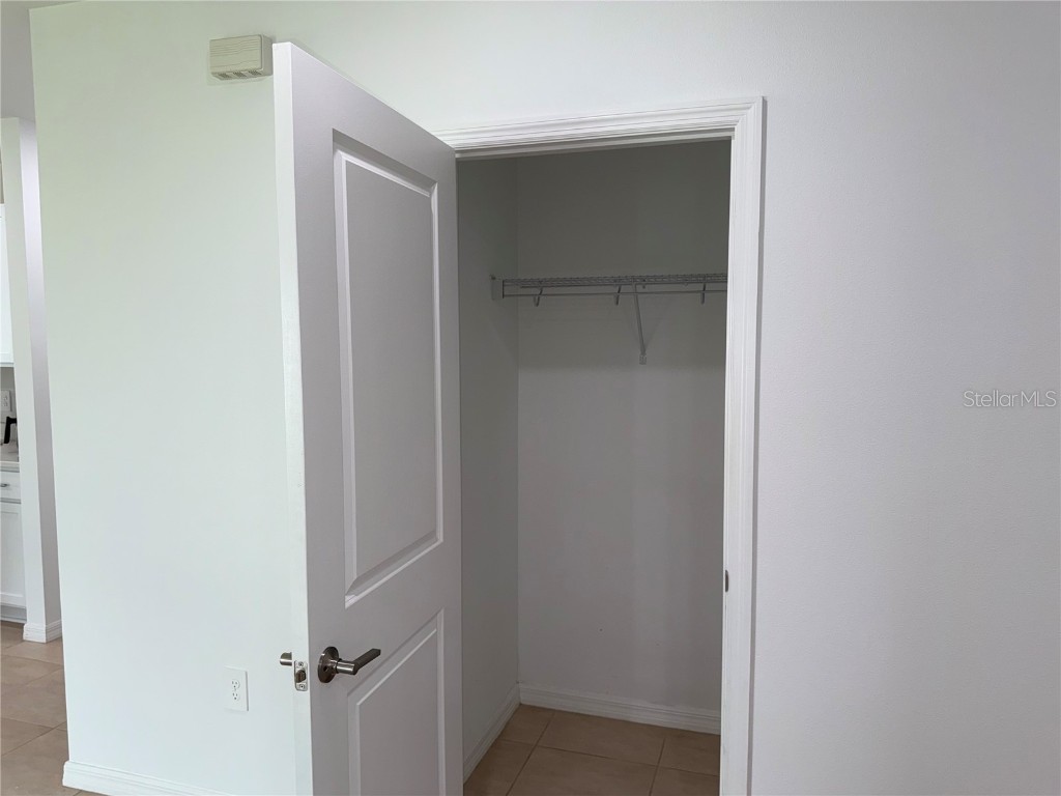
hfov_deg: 71.6
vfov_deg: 56.8
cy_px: 398
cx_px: 530
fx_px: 736
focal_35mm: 24
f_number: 1.78
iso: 64
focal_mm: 6.76
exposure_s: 1/120
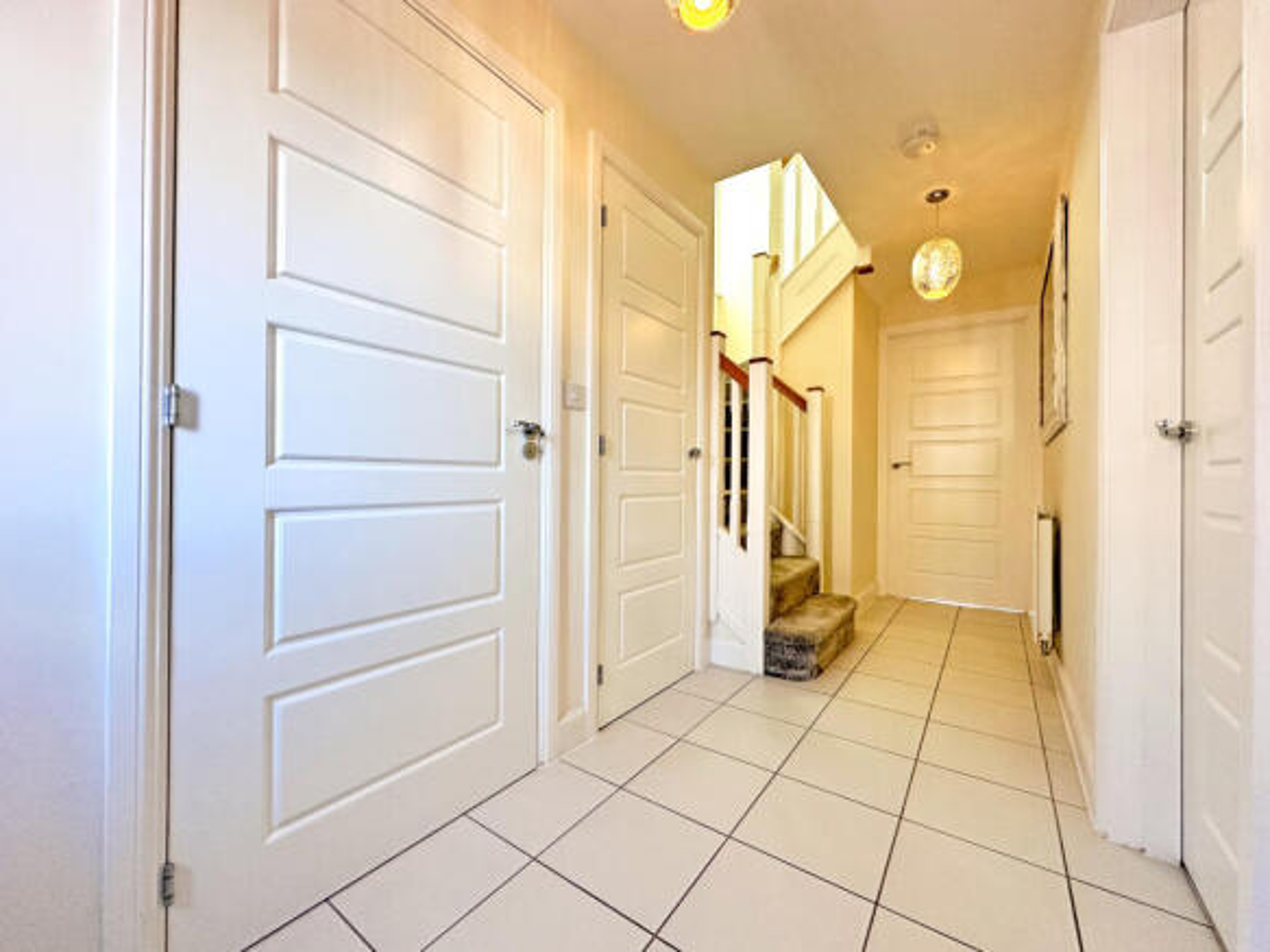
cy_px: 476
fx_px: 514
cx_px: 635
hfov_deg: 102.1
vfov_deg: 85.7
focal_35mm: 14
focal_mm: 2.22
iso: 250
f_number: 2.2
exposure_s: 1/99
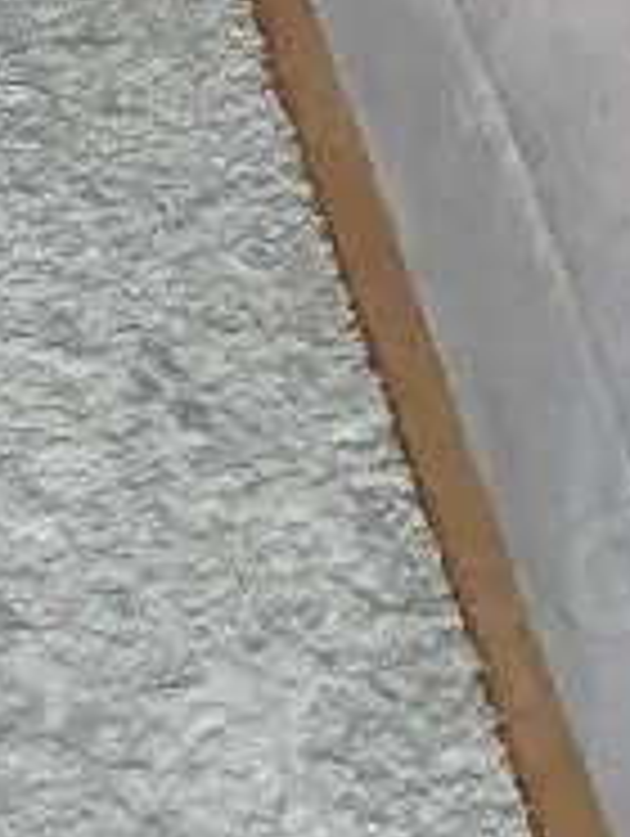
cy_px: -1314
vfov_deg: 9.0
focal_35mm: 193
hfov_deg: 7.7
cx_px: 495
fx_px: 4673
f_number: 1.8
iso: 1600
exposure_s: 1/14.3
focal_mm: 3.98
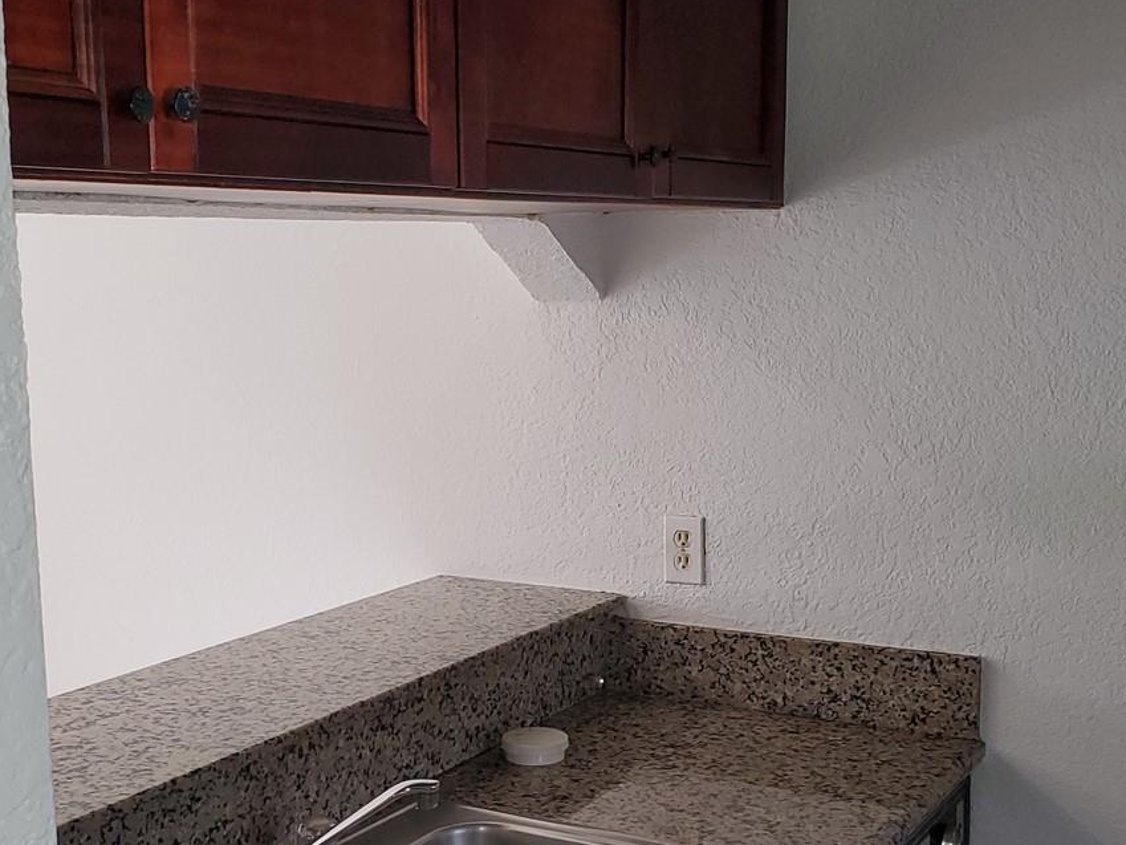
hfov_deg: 38.9
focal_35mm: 49
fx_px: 1594
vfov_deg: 29.5
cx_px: 593
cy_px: 547
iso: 100
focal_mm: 4.3
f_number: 2.4
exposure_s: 1/60
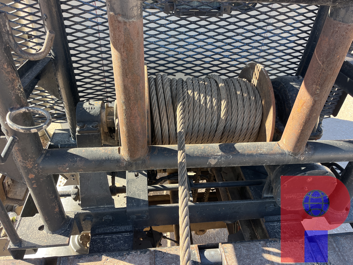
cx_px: 176
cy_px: 132
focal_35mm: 26
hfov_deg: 67.3
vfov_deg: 53.1
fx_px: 265
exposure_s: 1/438
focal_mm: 5.1
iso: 50
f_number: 1.6
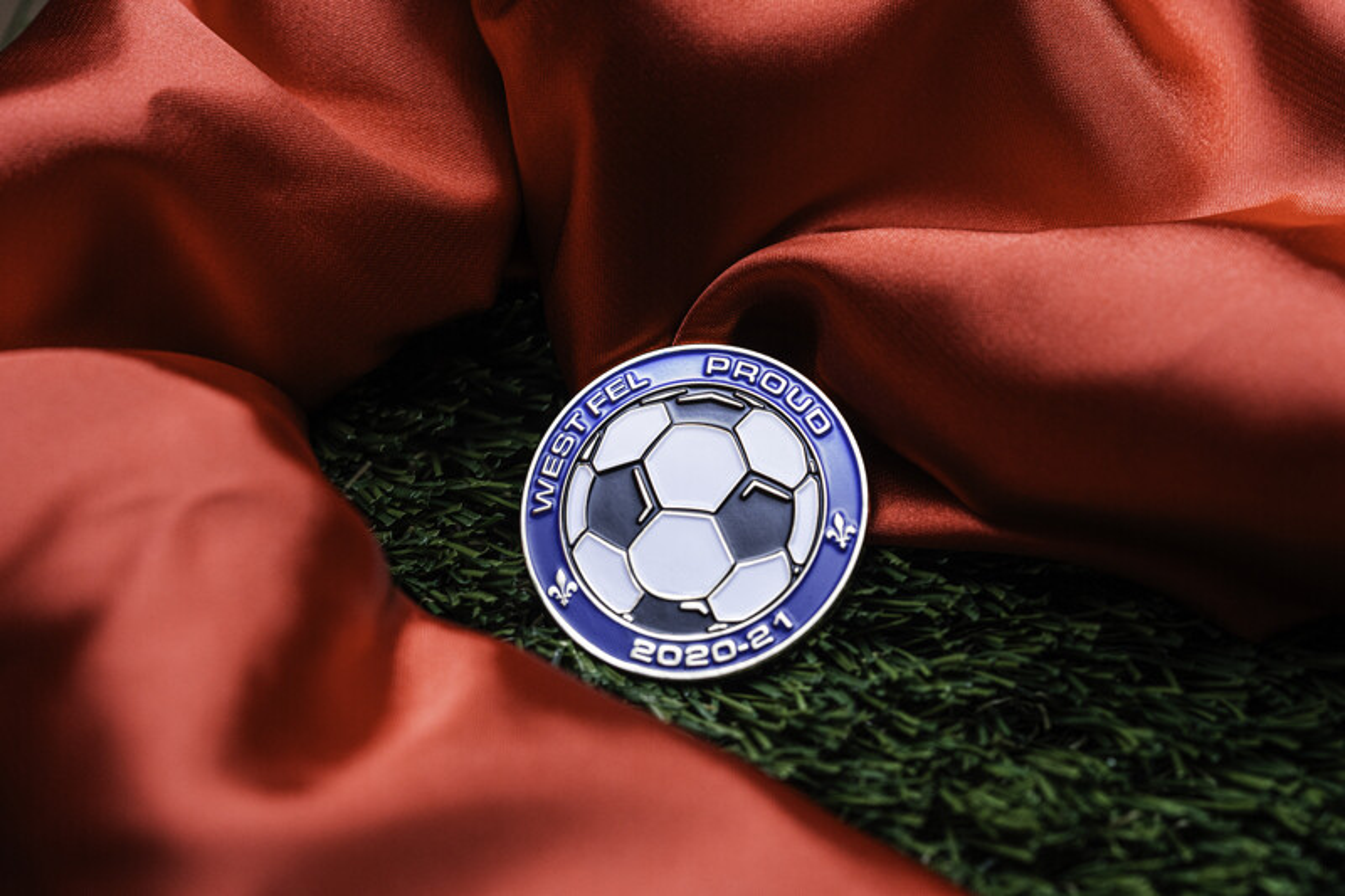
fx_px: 3362
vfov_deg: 15.2
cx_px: 672
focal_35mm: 90
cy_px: 448
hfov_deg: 22.6
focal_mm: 90
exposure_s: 1/90
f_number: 5.6
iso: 1250
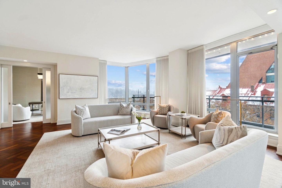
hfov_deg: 100.4
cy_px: 94
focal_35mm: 15
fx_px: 117
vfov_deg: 77.3
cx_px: 141
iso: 200
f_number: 7.1
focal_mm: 10
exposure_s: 1/15
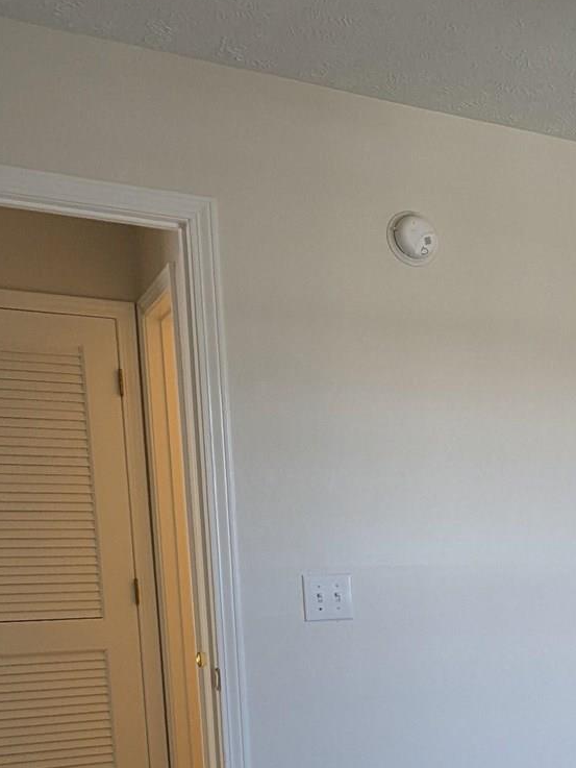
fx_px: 1109
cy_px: 702
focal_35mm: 50
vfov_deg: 35.7
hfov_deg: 25.0
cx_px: 761
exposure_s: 1/40
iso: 64
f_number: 2.2
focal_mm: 2.35
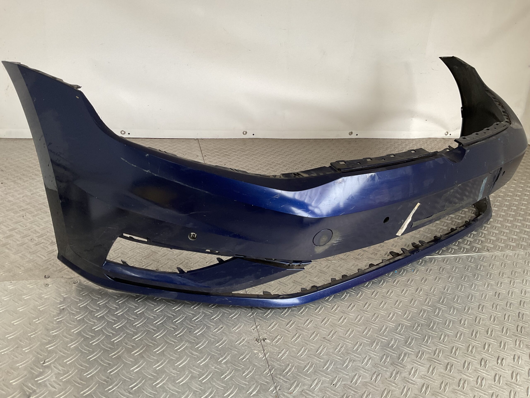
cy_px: 199
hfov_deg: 61.7
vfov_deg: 48.2
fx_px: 444
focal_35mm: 29
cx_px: 265
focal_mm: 3
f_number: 1.8
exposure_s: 1/50
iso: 40
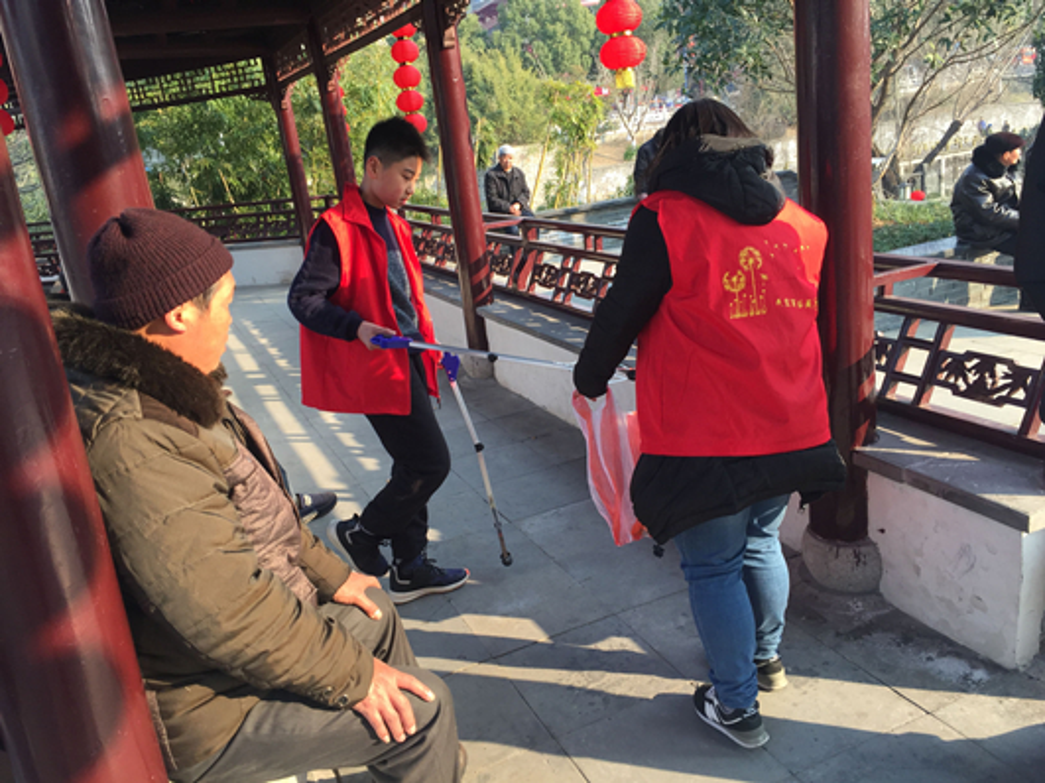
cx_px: 522
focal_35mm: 29
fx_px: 875
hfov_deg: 61.7
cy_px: 392
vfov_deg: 48.2
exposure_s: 1/240
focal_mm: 4.15
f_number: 2.2
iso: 32
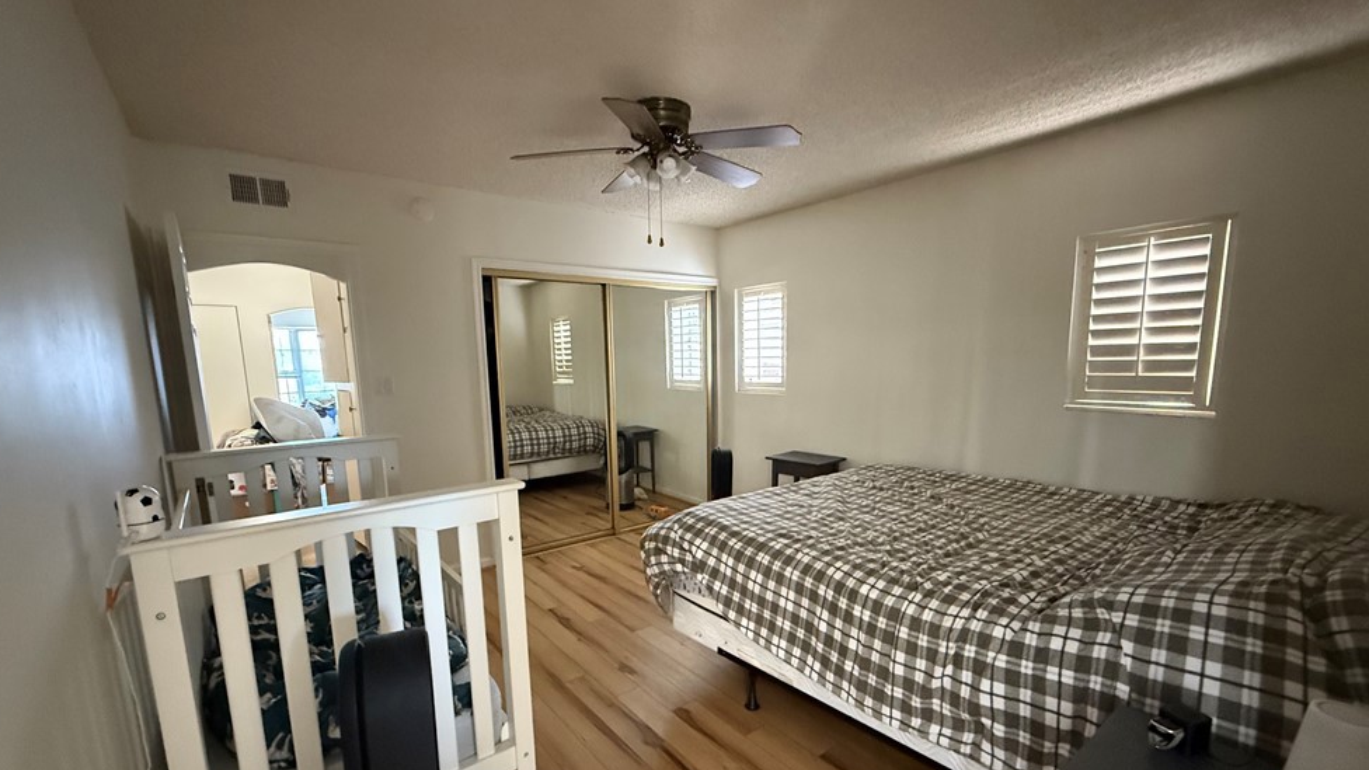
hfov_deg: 99.4
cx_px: 675
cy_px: 449
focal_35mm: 16
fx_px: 581
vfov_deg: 66.6
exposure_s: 1/60
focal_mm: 2.22
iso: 1250
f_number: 2.2
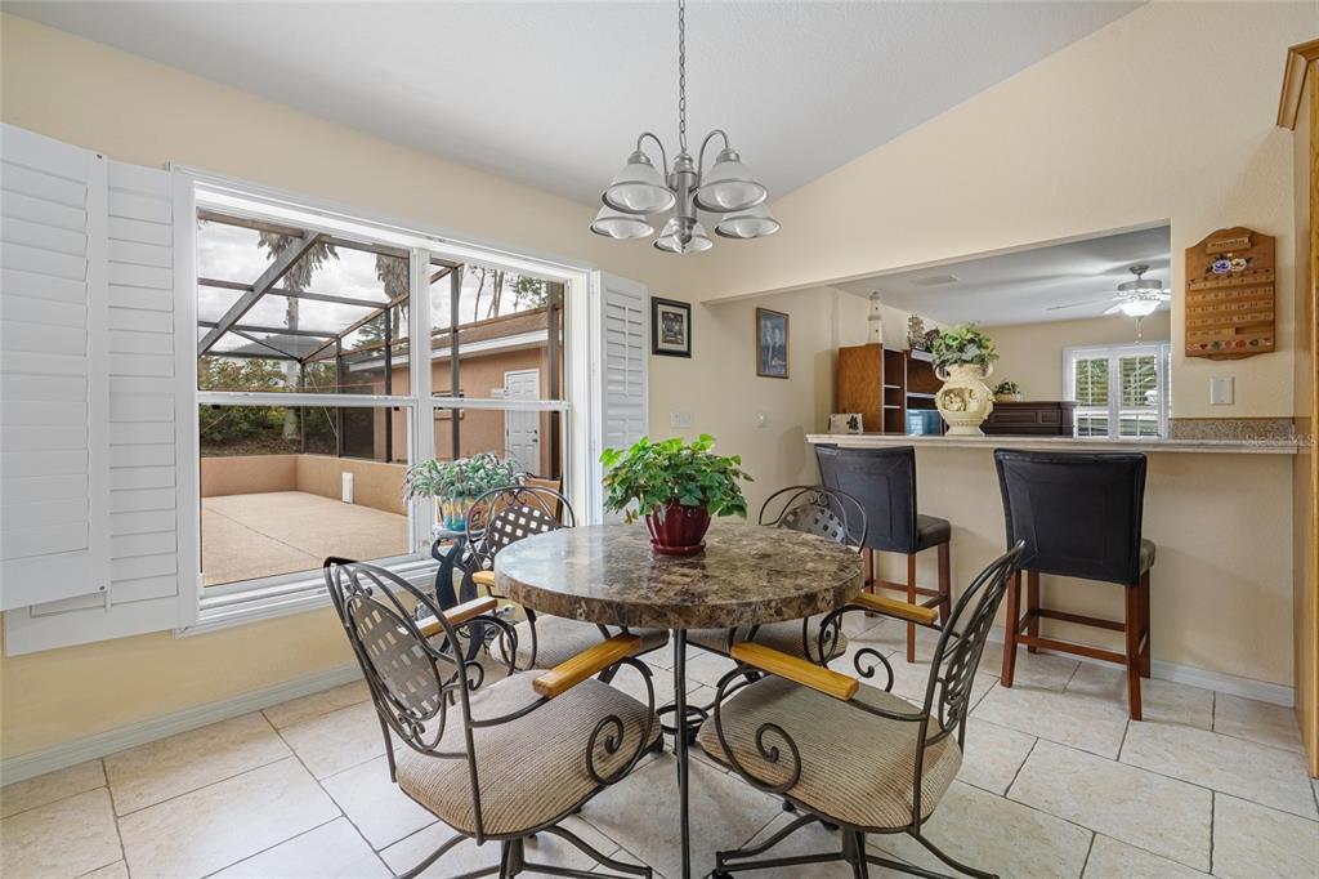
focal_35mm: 16
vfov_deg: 73.7
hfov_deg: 96.8
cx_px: 660
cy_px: 440
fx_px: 586
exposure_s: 1/500
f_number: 8
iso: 400
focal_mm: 16
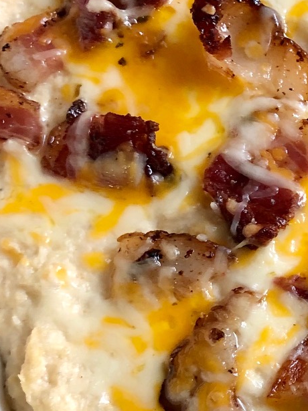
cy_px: 379
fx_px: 1092
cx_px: 433
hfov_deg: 15.1
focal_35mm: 92
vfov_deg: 20.8
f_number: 1.8
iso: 40
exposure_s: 1/15
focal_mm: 3.99
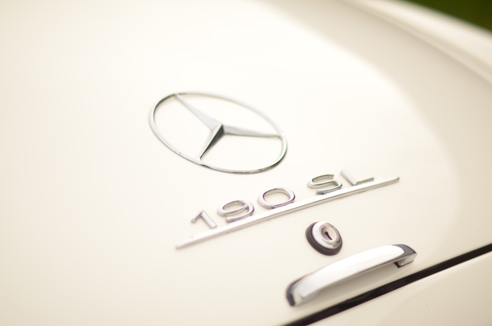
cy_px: 163
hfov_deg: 27.0
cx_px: 246
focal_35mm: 75
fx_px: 1023
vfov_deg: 18.1
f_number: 1.4
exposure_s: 1/8000
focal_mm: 50
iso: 320
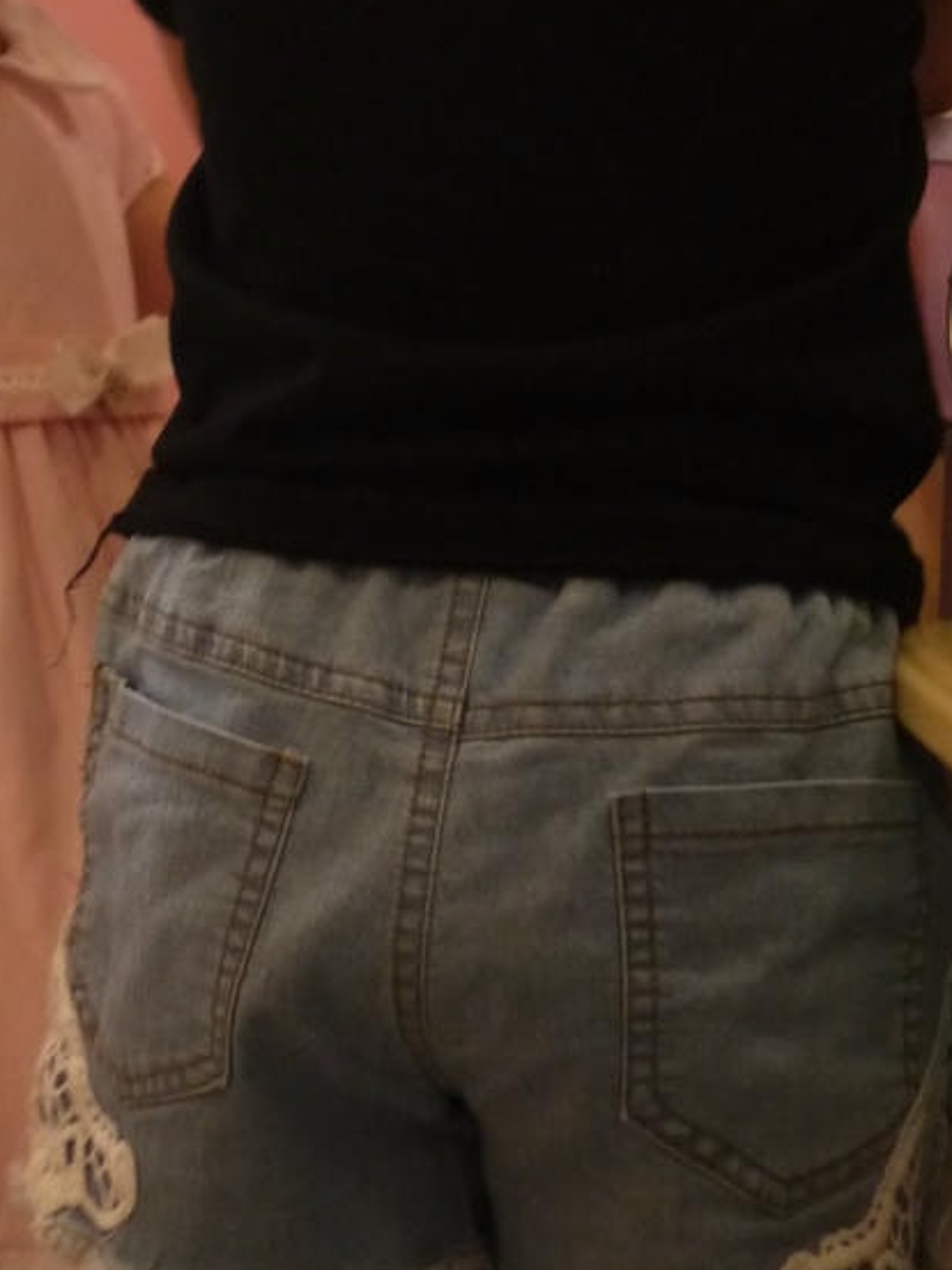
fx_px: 4254
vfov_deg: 17.0
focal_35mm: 116
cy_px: 504
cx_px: 94
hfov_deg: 12.7
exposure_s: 1/20
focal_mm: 20
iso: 800
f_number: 1.7
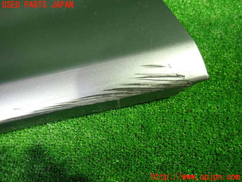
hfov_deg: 69.4
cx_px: 121
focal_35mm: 25
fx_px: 175
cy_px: 91
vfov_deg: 54.9
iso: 500
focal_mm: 4.5
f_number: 2
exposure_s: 1/30
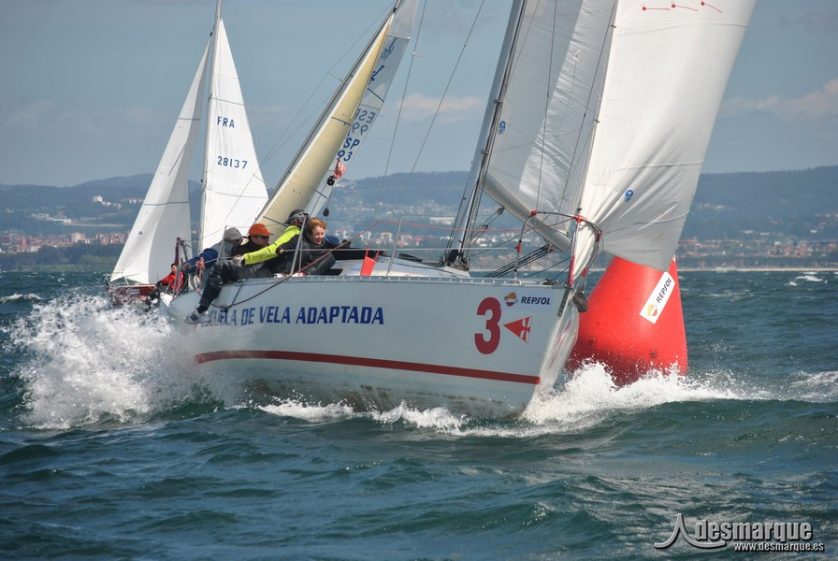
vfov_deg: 7.3
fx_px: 4370
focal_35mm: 188
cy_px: 280
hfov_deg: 11.0
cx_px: 419
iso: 100
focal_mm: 125
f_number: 5.6
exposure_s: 1/500
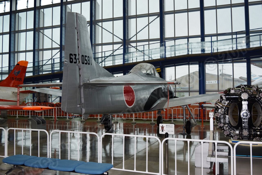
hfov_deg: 53.1
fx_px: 262
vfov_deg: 36.9
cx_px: 131
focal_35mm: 36
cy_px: 88
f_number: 5.6
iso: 800
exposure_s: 1/125
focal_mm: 24
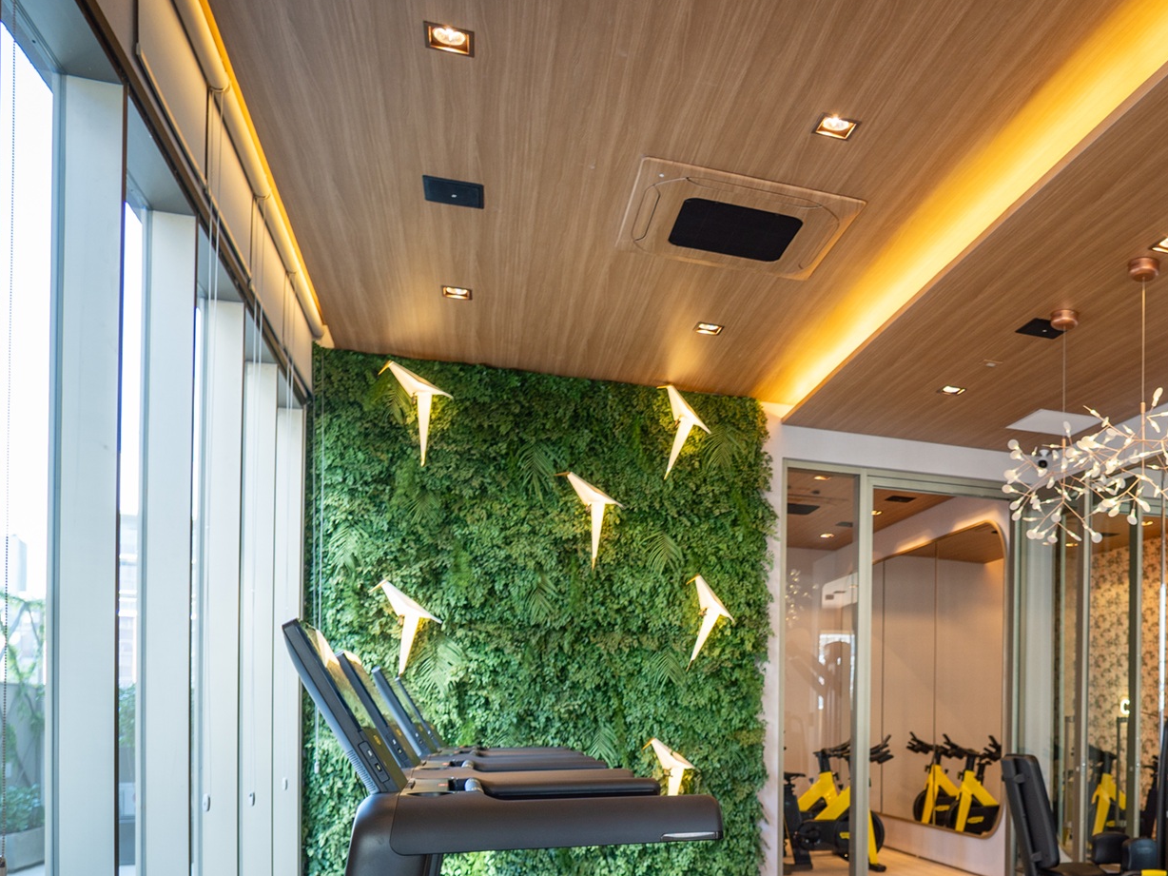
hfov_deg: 53.7
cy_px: 730
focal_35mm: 31
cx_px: 966
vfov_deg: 42.9
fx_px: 1044
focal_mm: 11
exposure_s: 1/40
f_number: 2.2
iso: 100
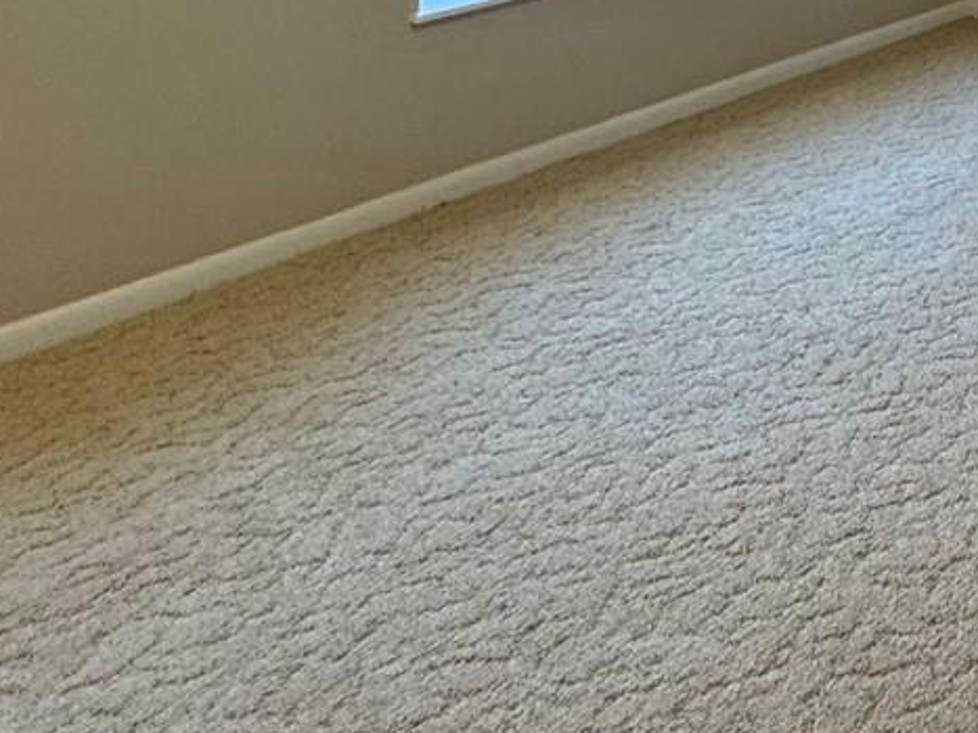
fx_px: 1356
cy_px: -364
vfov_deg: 23.9
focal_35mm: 48
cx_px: 1259
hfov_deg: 31.2
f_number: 2.2
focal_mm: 2.22
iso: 160
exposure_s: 1/60
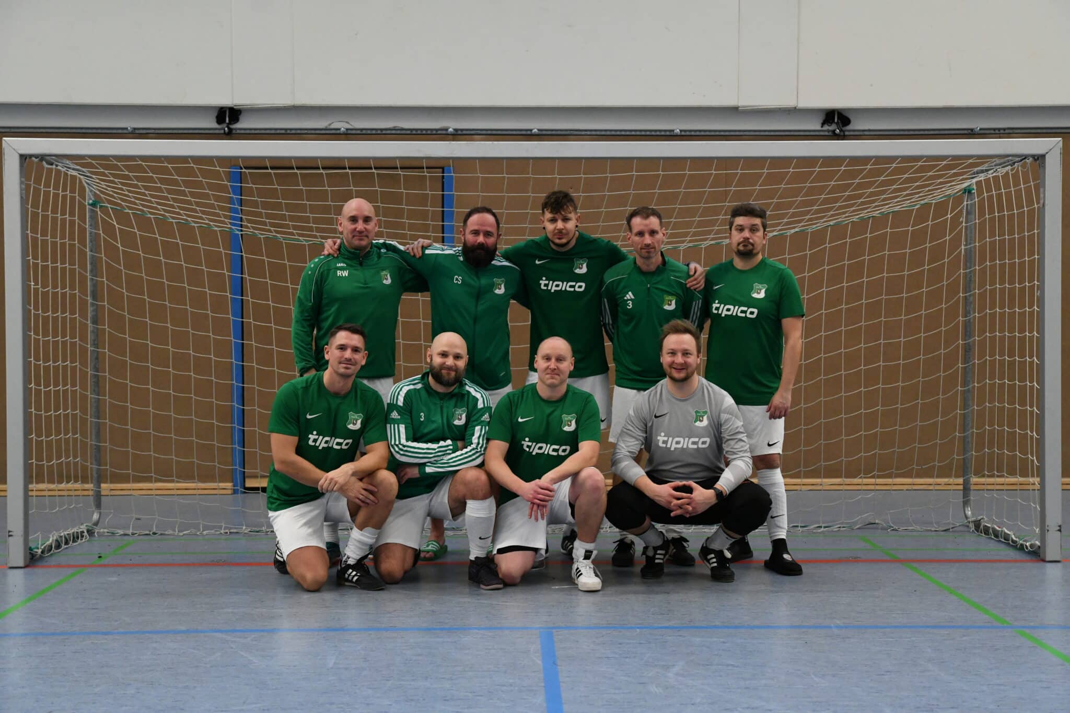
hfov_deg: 42.7
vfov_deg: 29.2
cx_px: 535
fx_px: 1367
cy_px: 356
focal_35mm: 46
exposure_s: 1/800
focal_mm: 46
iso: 5000
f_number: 2.8
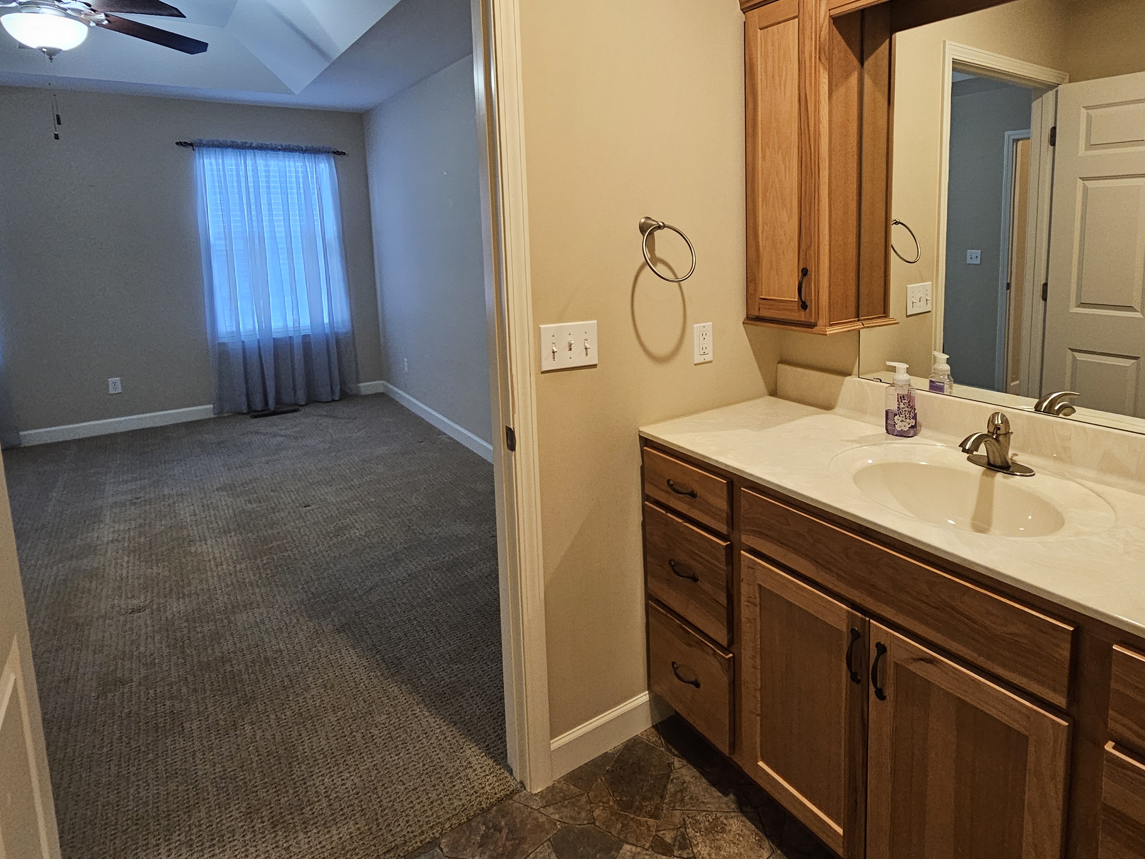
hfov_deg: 83.9
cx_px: 668
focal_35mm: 19
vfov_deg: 67.4
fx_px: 628
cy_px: 312
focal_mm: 2.2
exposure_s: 1/60
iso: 400
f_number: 2.2
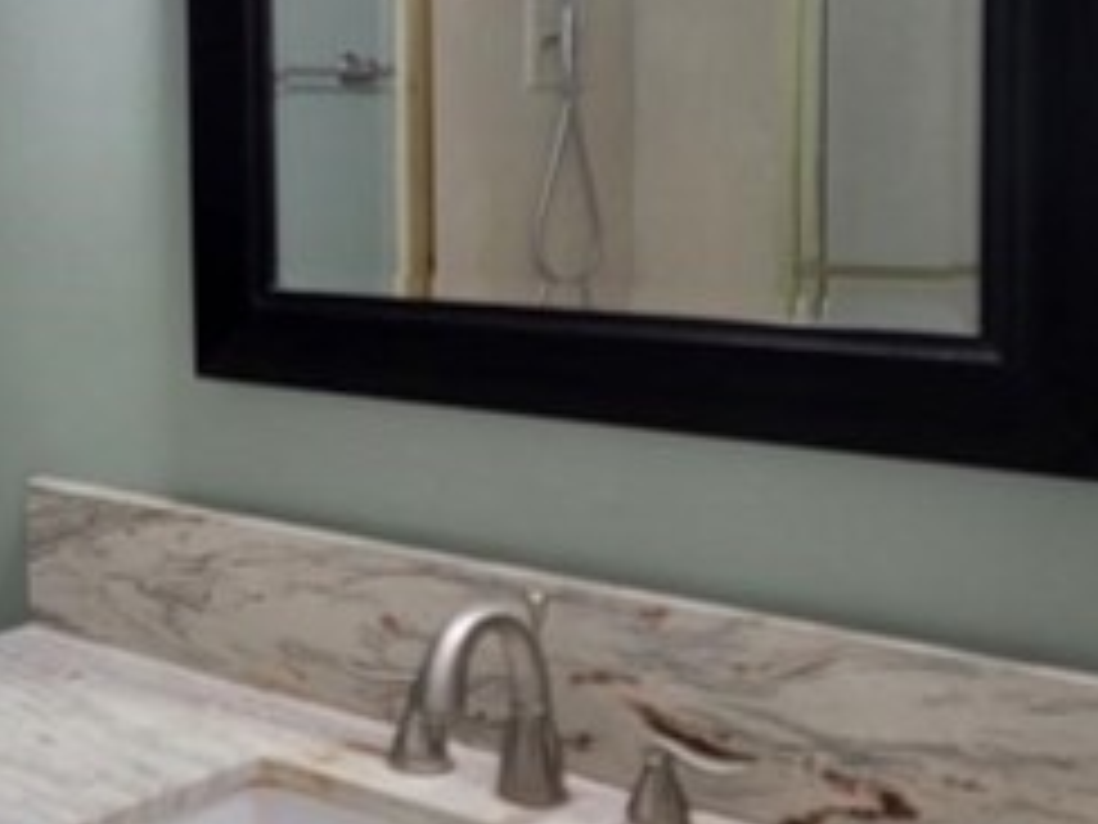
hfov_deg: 28.9
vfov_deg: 23.1
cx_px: 22
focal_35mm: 63
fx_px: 1998
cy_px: 252
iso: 125
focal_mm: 6.7
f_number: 1.8
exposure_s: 1/120
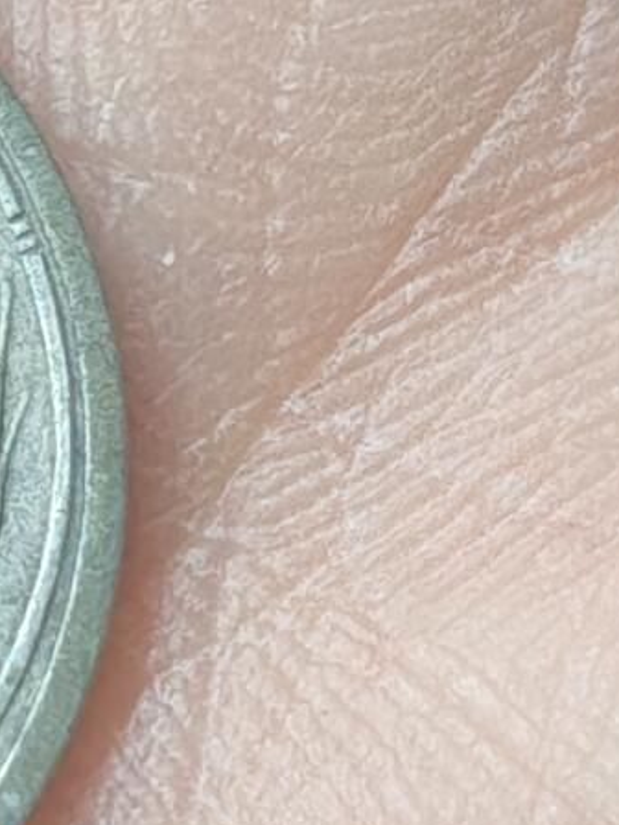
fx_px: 4888
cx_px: -558
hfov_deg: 7.0
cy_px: 210
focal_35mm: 205
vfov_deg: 9.6
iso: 967
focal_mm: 4.84
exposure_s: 1/50
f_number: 1.88
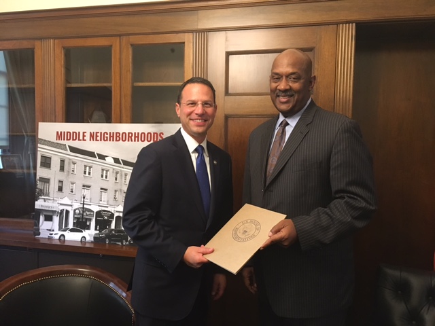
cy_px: 163
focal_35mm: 29
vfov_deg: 48.2
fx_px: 364
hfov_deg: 61.7
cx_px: 218
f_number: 2.2
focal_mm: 4.15
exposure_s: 1/30
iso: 200
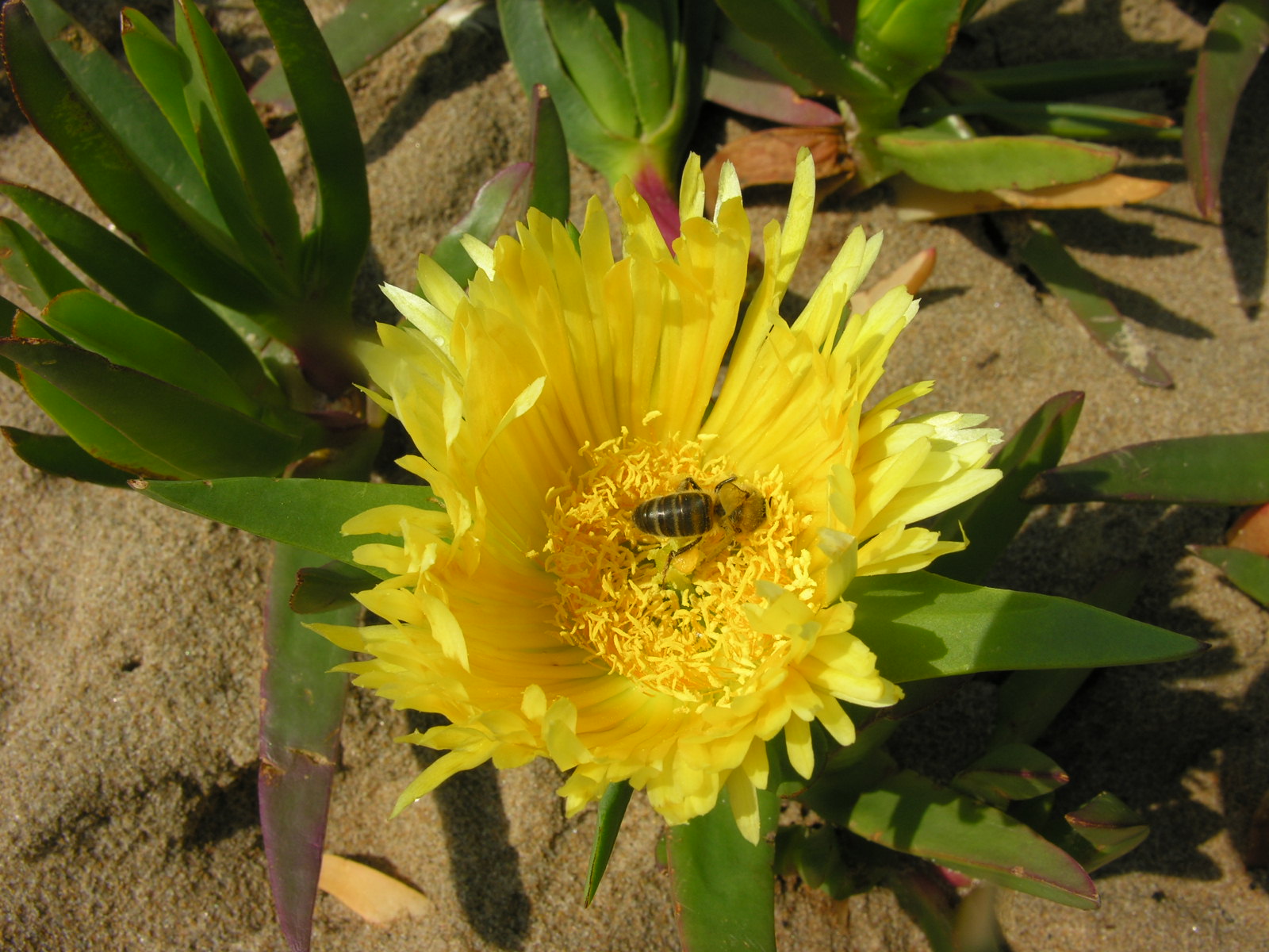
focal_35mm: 35
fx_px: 1283
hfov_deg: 52.6
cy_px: 476
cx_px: 634
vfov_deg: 40.7
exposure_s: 1/191
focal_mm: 8.9
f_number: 8
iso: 50
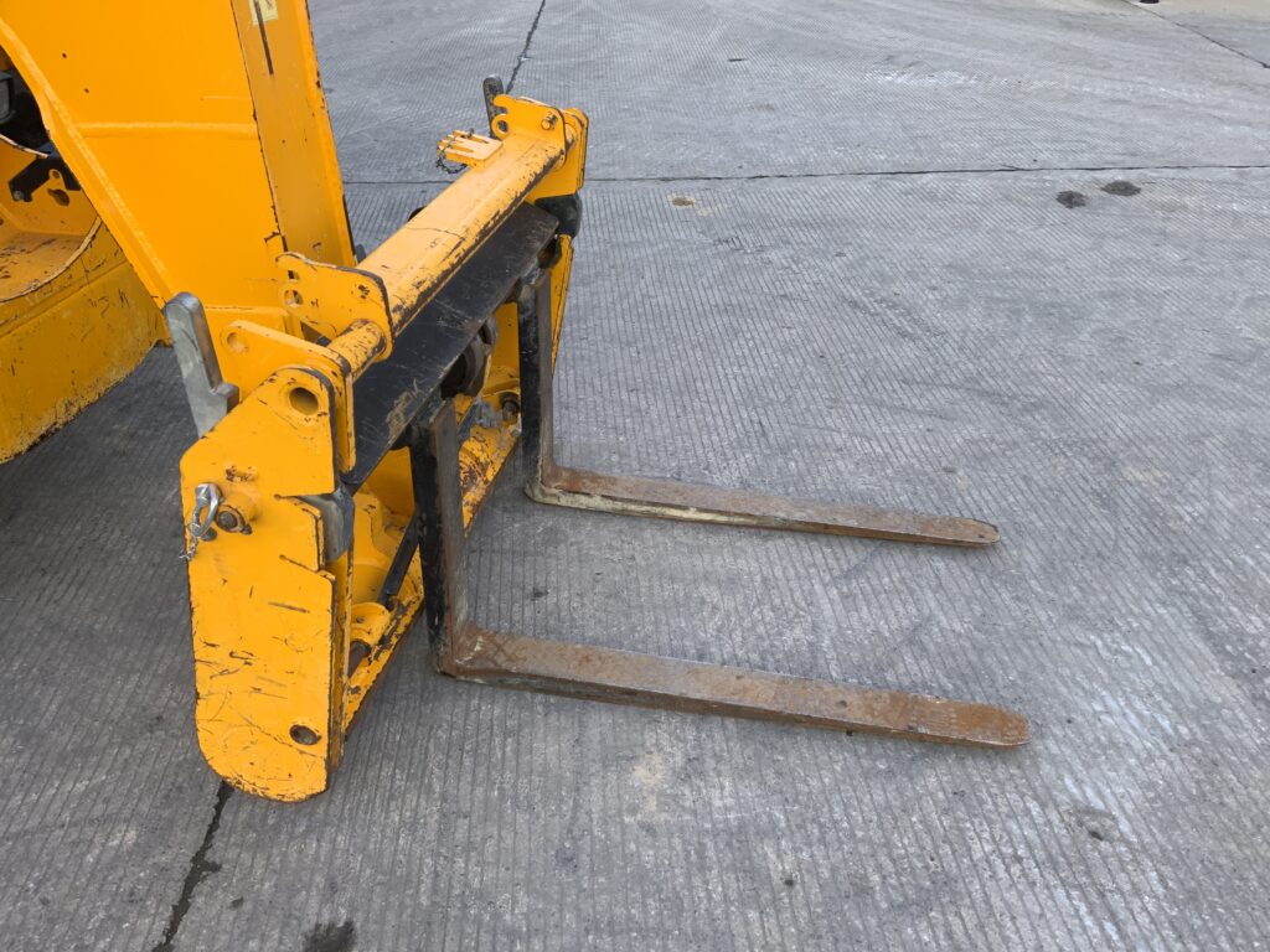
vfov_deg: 48.2
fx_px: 1064
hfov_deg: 61.7
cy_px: 476
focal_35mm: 29
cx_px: 635
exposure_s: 1/403
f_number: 1.8
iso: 16
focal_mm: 3
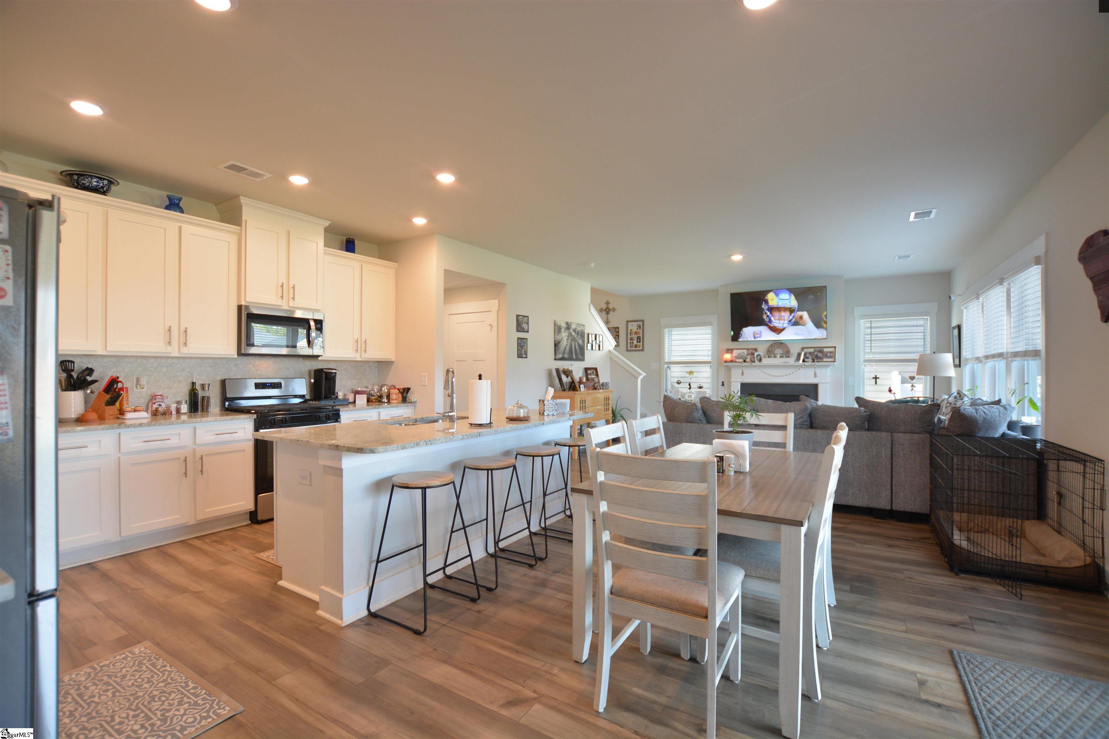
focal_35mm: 15
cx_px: 554
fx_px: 462
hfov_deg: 100.4
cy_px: 370
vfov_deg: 77.3
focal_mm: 10
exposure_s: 1/50
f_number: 3.5
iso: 400
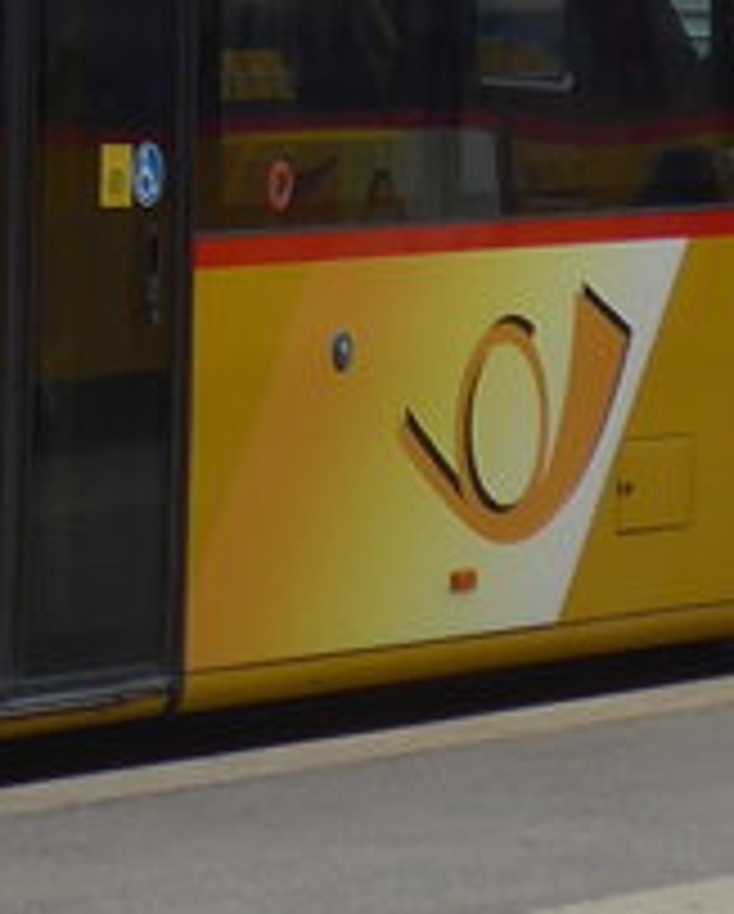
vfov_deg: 5.0
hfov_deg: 4.0
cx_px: -815
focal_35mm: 380
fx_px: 10296
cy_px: -711
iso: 80
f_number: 3.9
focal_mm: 13.4
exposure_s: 1/800
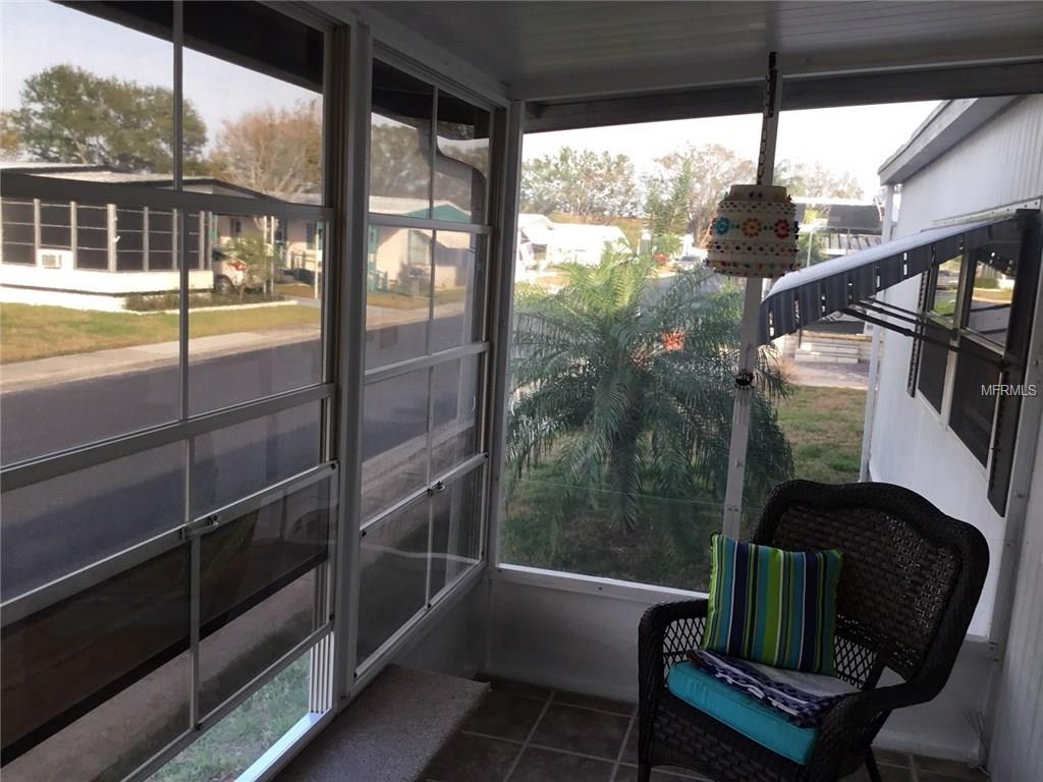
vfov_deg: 45.4
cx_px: 522
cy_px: 391
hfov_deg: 58.4
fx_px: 934
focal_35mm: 31
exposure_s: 1/120
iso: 40
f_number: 2.4
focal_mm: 3.3
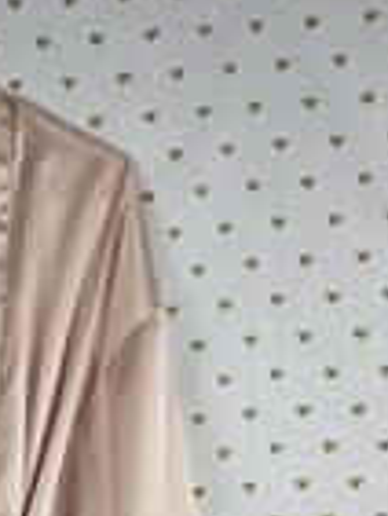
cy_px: 534
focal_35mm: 62
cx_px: -113
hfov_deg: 21.5
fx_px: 925
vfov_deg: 28.9
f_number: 1.7
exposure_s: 1/120
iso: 80
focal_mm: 6.3
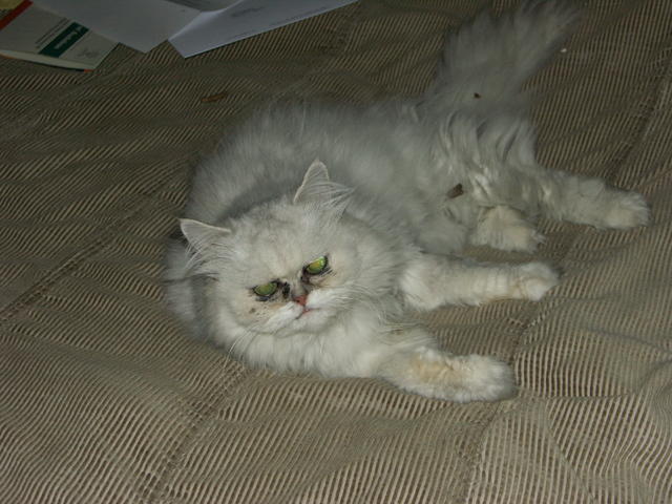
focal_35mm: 72
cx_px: 336
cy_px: 252
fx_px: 1398
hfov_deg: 27.0
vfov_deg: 20.4
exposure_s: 1/60
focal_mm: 18.41
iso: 200
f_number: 3.2
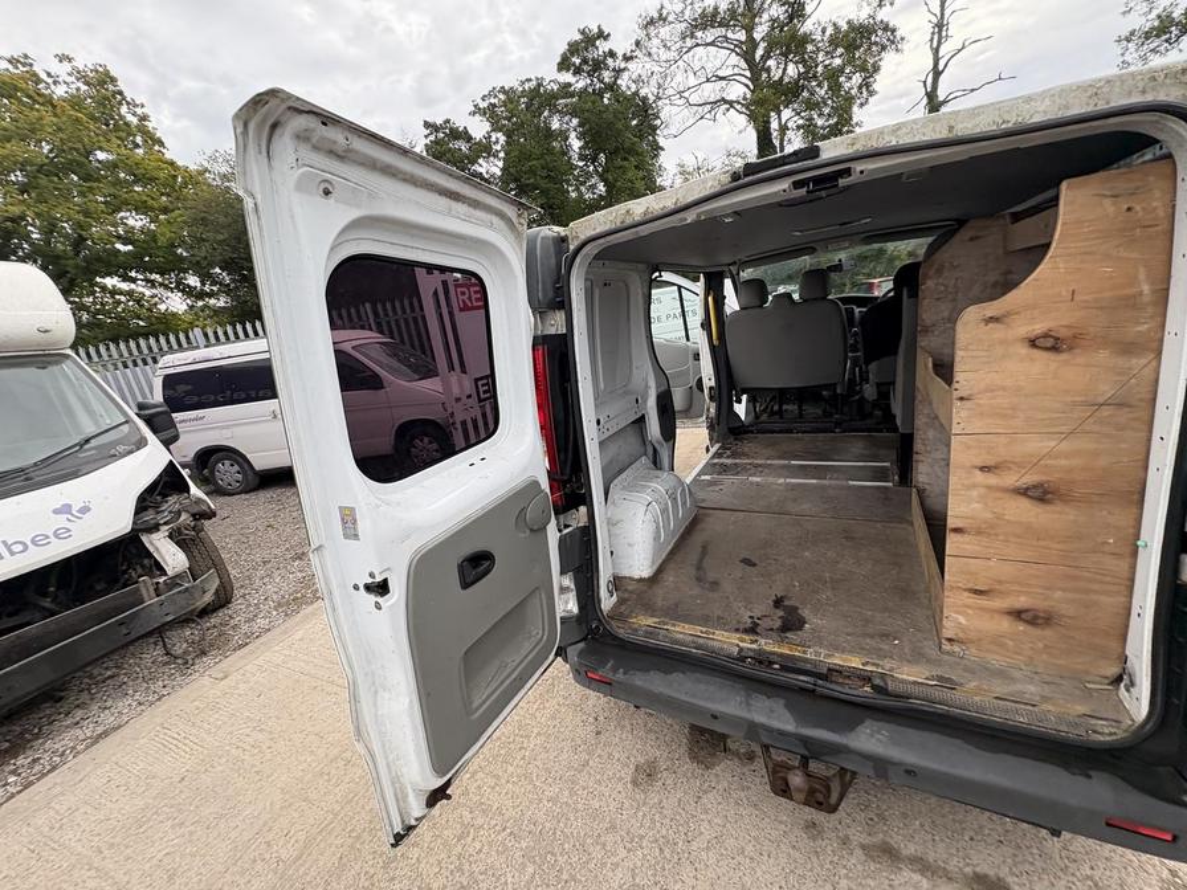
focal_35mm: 14
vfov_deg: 85.7
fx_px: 480
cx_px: 594
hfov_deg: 102.1
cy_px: 445
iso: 50
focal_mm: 2.22
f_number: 2.2
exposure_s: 1/264
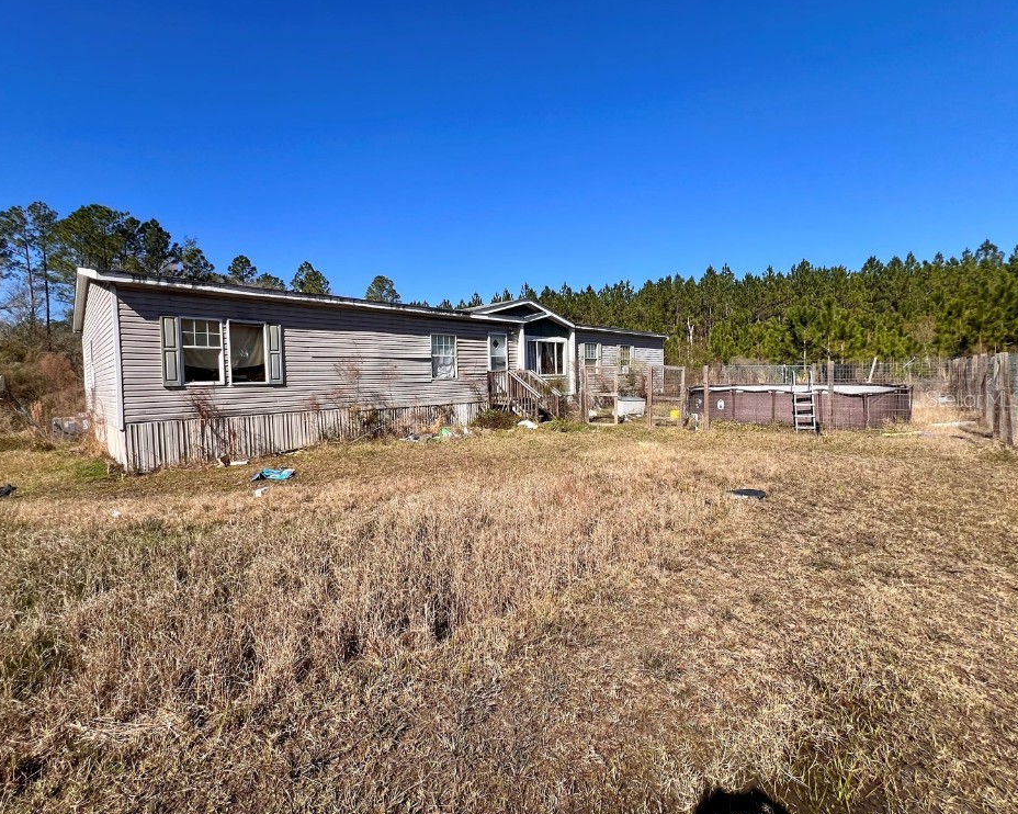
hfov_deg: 100.5
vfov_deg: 87.9
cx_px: 467
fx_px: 422
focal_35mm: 14
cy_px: 398
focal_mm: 1.57
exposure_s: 1/1468
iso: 32
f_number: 1.8
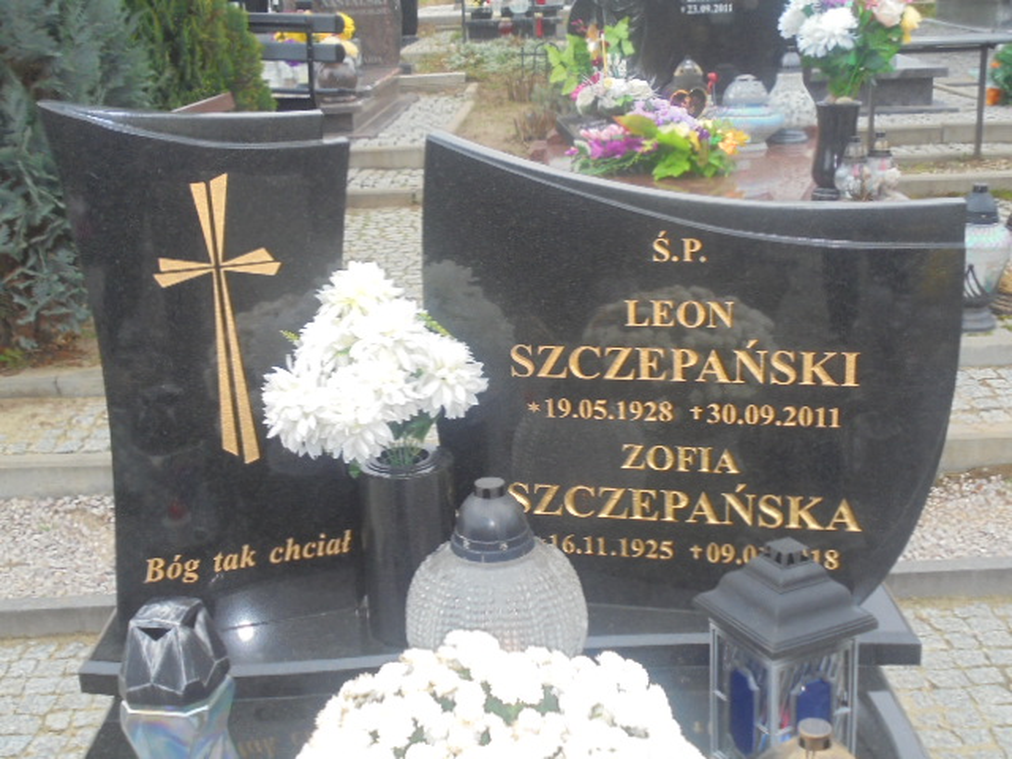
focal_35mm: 43
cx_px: 506
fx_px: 1257
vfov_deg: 33.6
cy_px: 380
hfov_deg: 43.9
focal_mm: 7.8
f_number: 4.5
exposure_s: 1/30
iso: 250
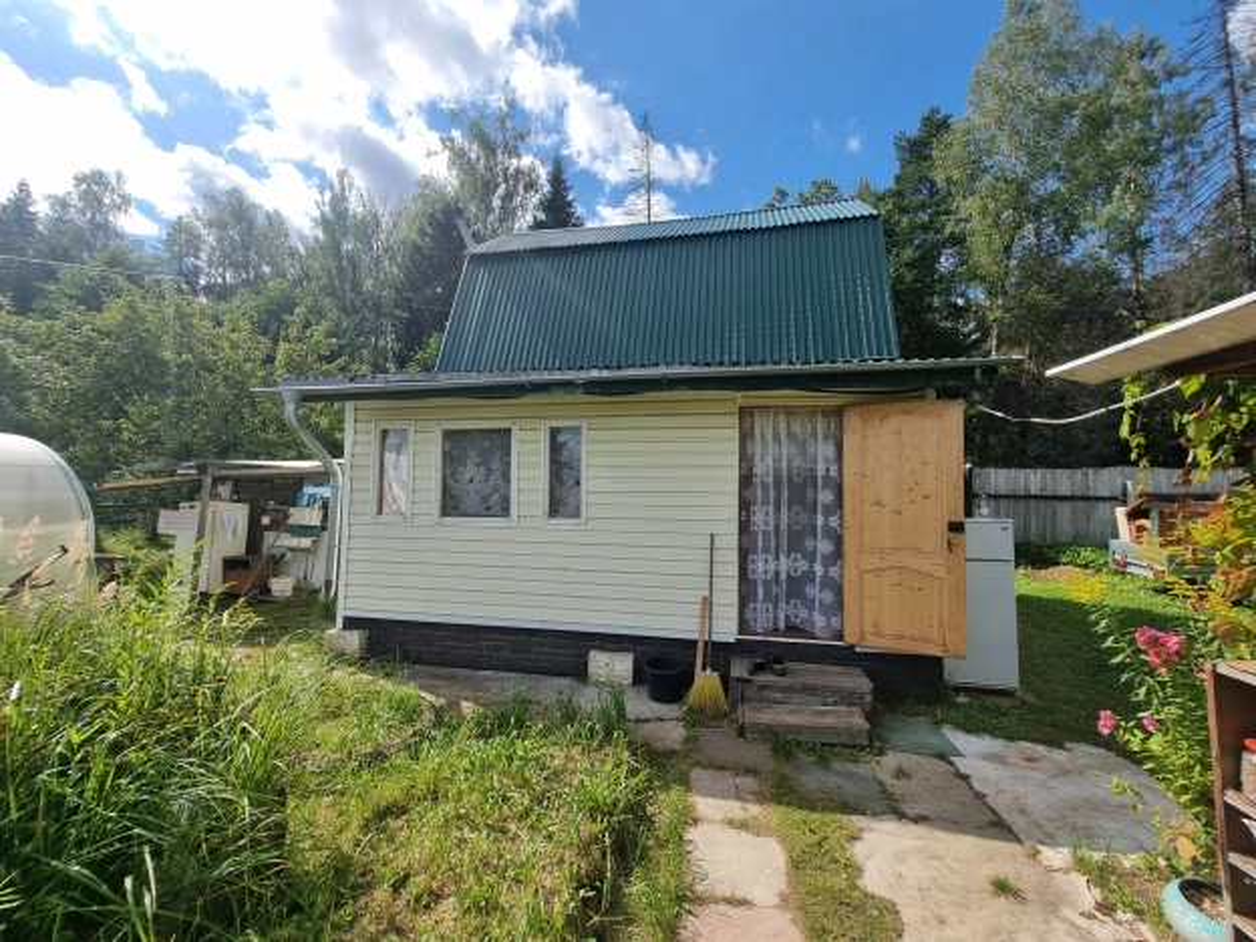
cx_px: 628
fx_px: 472
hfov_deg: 106.2
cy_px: 471
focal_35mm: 13
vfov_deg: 89.9
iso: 50
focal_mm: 2.2
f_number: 2.2
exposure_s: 1/1968
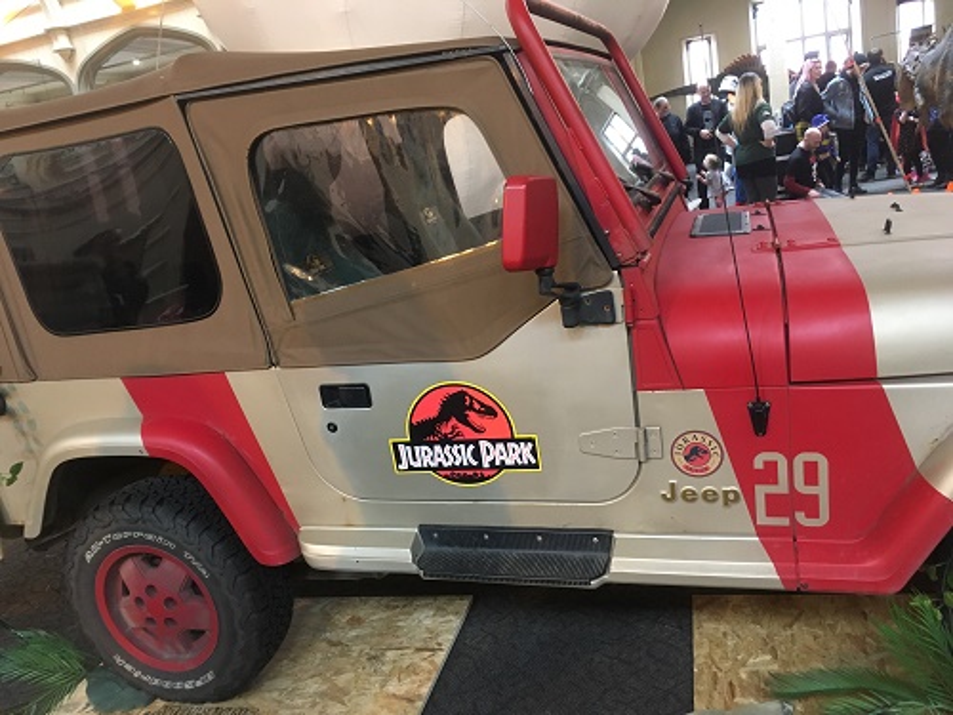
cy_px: 358
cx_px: 476
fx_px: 798
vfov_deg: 48.2
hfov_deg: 61.7
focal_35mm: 29
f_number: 2.2
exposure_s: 1/33
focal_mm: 4.15
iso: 200
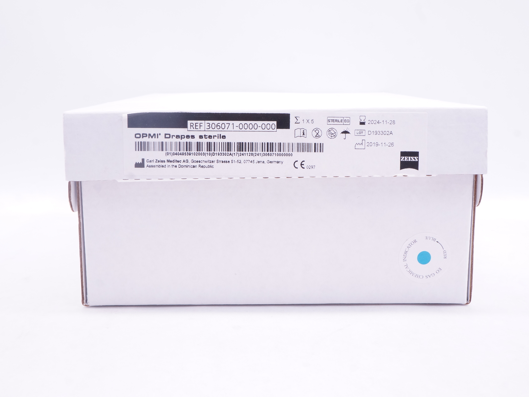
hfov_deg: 43.8
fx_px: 657
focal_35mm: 43
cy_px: 198
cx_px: 273
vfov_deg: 33.6
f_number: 13
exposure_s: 1/20
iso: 800
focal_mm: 26
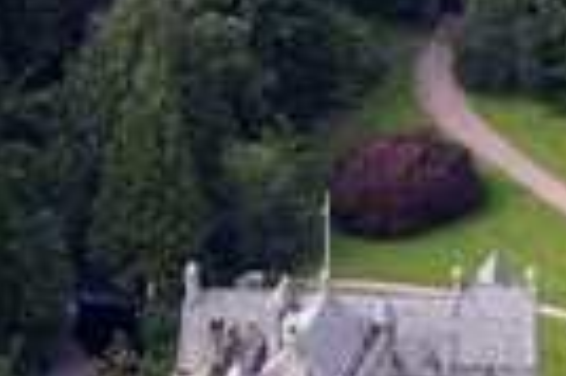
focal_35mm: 627
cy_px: 503
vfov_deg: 2.2
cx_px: 610
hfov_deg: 3.3
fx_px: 9846
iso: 400
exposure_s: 1/800
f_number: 5
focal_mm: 200
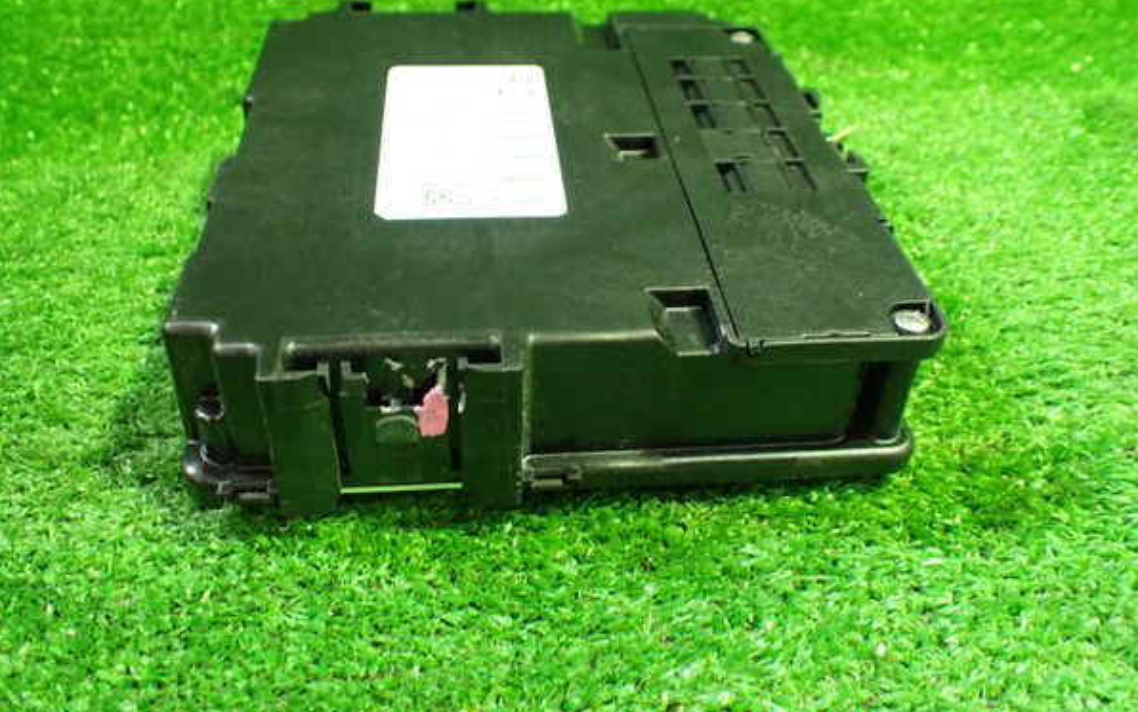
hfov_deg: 59.6
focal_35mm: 32
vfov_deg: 39.4
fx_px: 993
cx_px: 567
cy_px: 328
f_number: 2.3
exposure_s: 1/50
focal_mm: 5.4
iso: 800
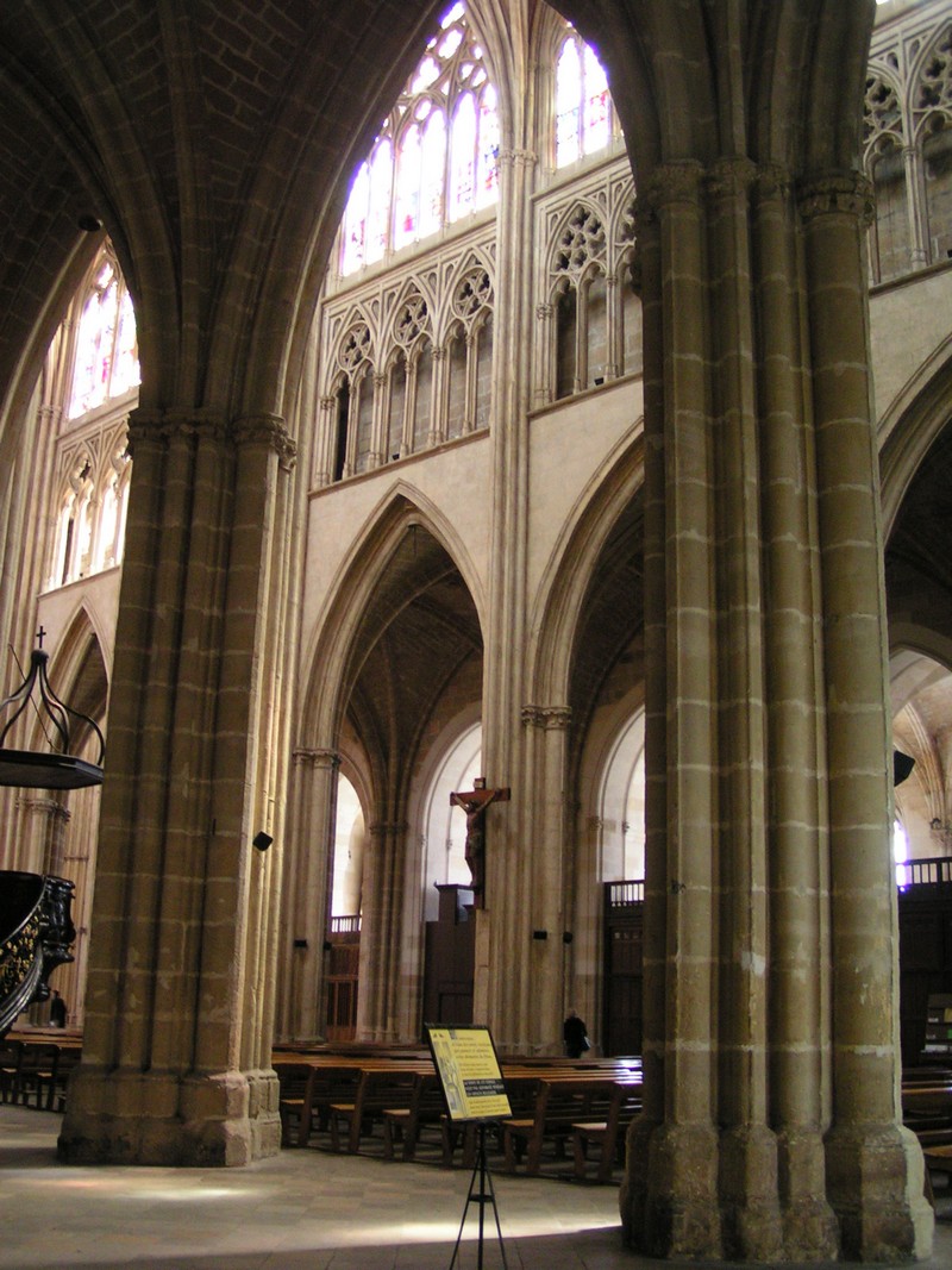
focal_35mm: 38
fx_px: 1394
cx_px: 476
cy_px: 635
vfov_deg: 49.0
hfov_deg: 37.7
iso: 200
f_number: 2.8
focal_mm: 5.8
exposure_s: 1/6
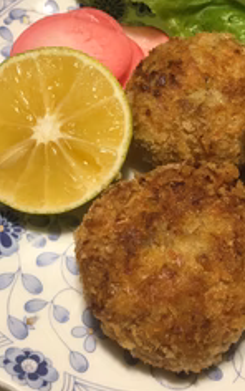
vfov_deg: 38.5
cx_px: 185
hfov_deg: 24.6
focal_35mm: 52
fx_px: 554
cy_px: 142
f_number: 2.2
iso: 80
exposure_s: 1/30
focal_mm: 4.15
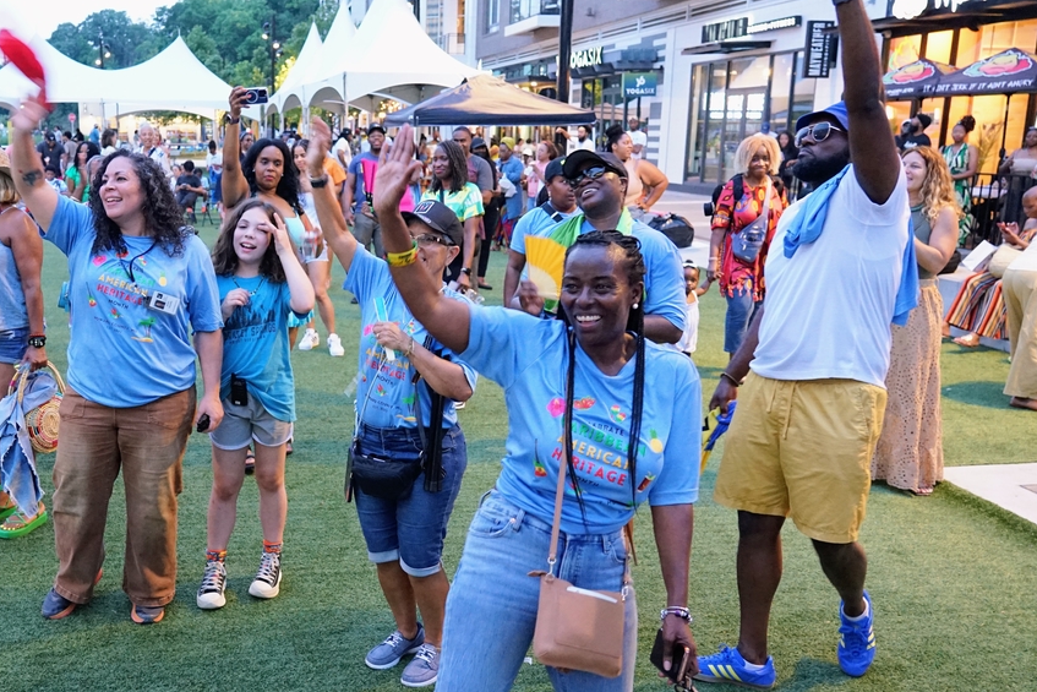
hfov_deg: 54.3
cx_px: 322
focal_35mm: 34
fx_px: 979
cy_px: 352
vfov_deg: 38.9
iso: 5000
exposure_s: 1/60
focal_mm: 24
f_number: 4
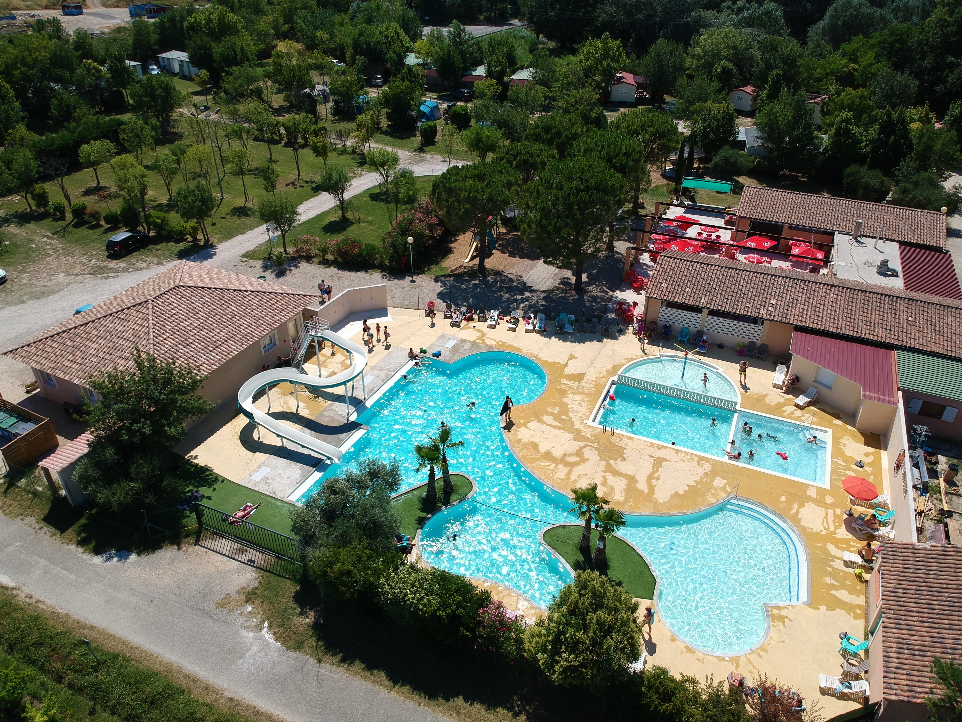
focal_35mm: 25
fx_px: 695
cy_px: 361
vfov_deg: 54.9
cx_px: 481
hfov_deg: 69.4
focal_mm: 4.49
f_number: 2.6
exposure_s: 1/1600
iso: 101
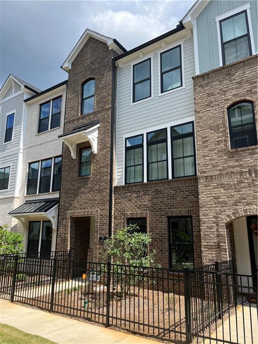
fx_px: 258
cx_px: 129
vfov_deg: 67.3
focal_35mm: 26
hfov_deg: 53.1
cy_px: 172
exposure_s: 1/1992
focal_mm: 5.1
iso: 50
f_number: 1.6
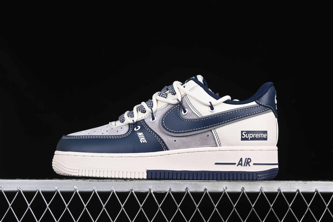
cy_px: 111
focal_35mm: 75
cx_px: 166
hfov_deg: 27.0
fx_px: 694
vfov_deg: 18.2
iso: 160
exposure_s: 1/80
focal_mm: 50
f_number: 8
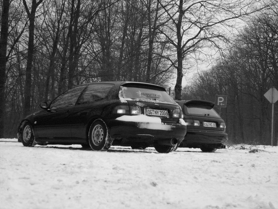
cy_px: 104
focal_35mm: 61
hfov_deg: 31.7
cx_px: 139
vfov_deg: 24.0
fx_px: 490
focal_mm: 10.3
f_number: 3.6
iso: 200
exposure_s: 1/15
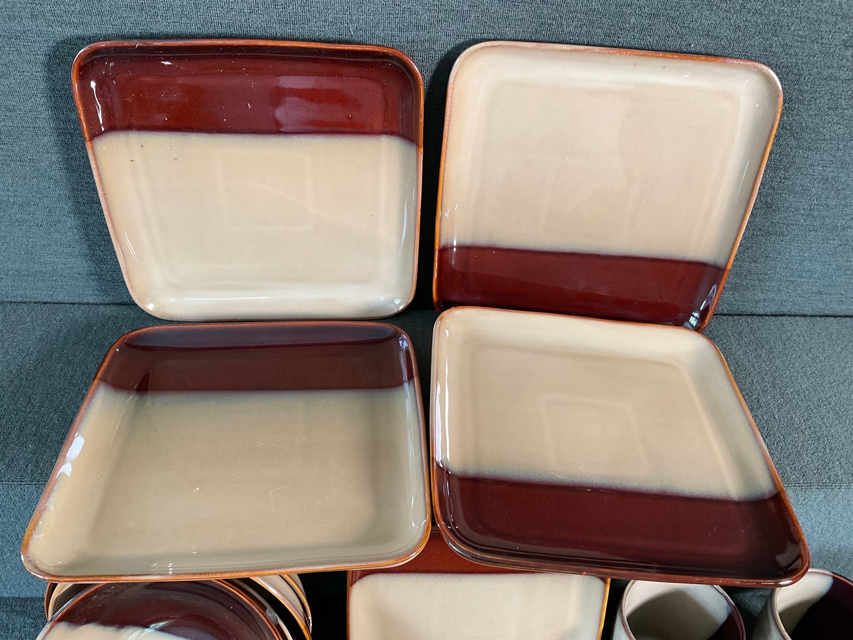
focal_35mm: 29
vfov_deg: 48.2
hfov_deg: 61.7
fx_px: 715
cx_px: 426
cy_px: 320
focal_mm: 3
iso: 100
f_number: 1.8
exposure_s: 1/60
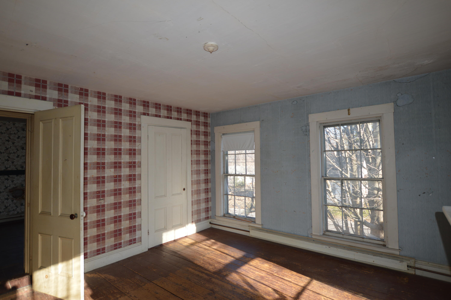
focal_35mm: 18
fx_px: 225
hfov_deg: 90.1
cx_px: 226
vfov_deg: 67.3
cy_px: 150
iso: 100
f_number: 3.5
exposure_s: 1/200
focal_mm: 12
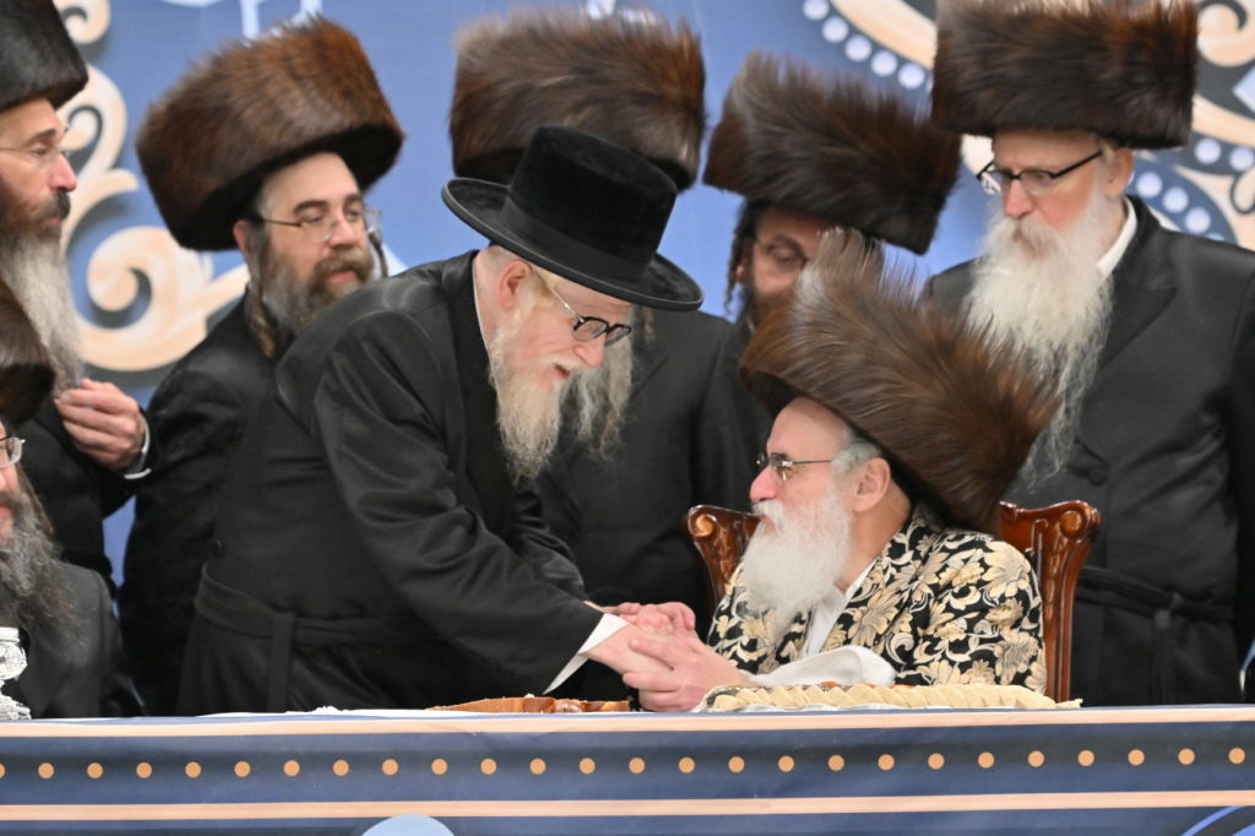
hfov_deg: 6.9
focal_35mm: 300
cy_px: 418
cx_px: 628
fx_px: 10454
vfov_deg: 4.6
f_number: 4
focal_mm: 200
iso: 1250
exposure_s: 1/320
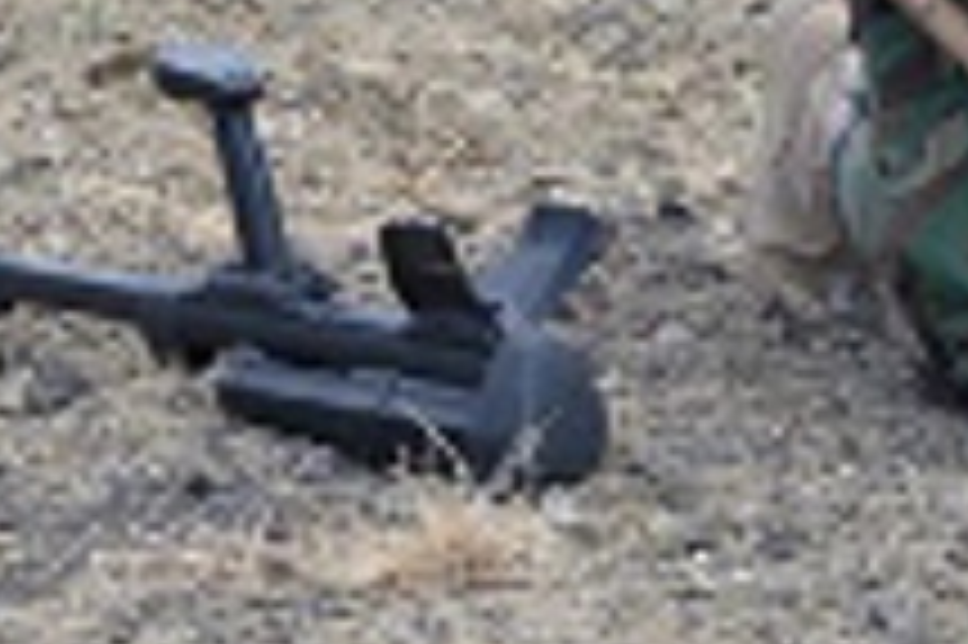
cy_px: -534
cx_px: 1234
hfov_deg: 4.9
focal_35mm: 417
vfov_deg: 3.3
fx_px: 11204
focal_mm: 70
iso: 500
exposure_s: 1/800
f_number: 8
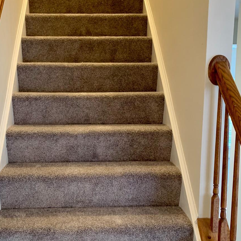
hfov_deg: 40.8
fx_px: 323
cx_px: 100
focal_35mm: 41
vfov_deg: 40.7
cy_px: 147
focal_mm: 4.25
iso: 320
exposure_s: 1/40
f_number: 1.8
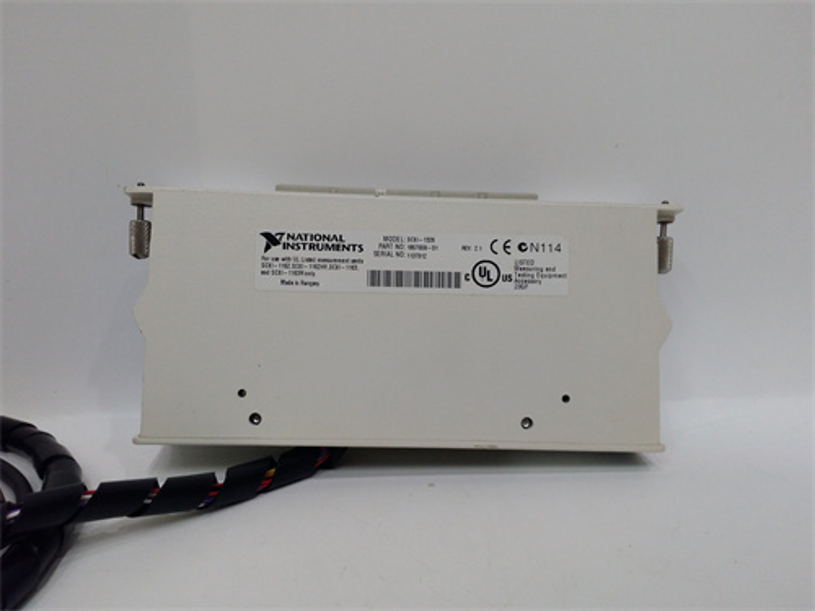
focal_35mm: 27
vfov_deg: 51.4
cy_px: 306
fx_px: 636
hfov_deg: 65.3
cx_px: 408
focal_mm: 3.79
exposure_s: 1/33
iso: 188
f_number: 2
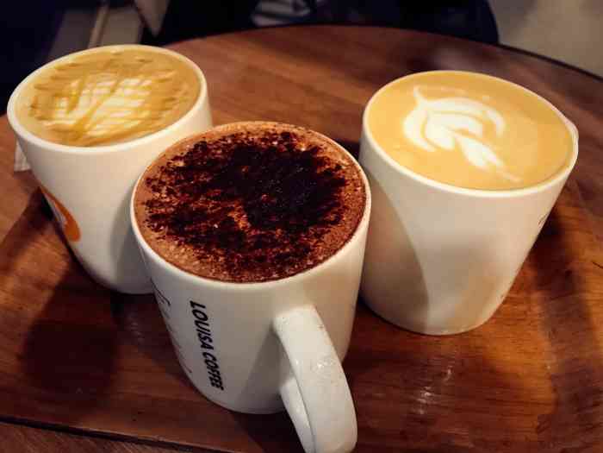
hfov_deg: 63.4
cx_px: 302
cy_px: 226
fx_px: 488
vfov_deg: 49.7
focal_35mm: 28
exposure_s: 1/15
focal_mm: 3.99
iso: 80
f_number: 1.8
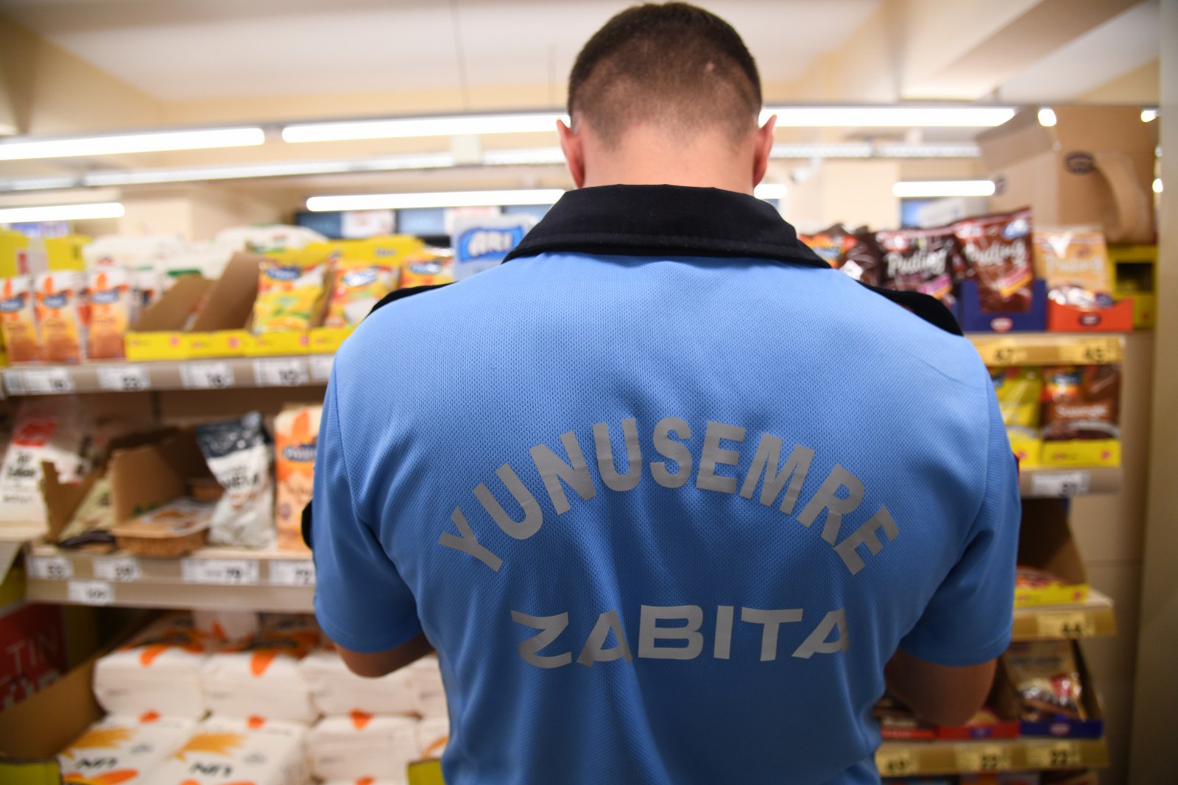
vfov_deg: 53.1
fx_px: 785
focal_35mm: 24
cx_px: 589
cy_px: 392
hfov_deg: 73.7
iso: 1000
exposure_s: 1/100
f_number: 4
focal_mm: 24
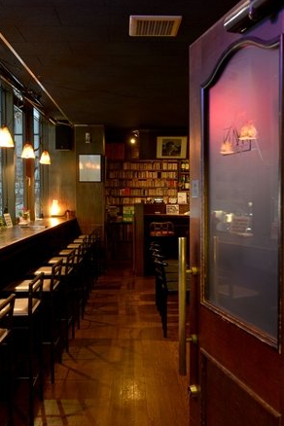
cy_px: 214
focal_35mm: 36
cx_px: 144
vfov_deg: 53.1
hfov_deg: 36.9
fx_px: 426
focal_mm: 35
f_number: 10
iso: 320
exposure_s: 5
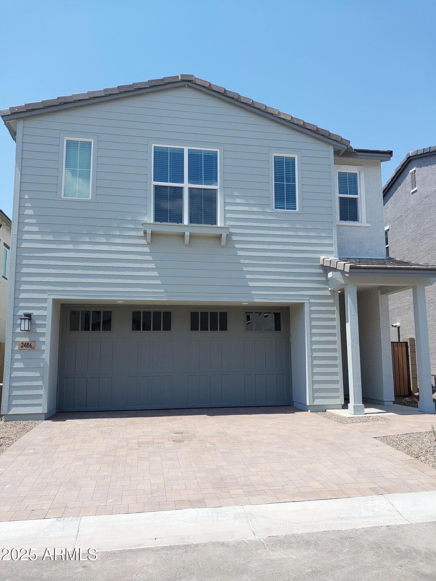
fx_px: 453
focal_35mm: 27
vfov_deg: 65.3
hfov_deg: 51.4
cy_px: 290
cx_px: 218
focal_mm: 4
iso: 20
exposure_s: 1/586
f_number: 1.8
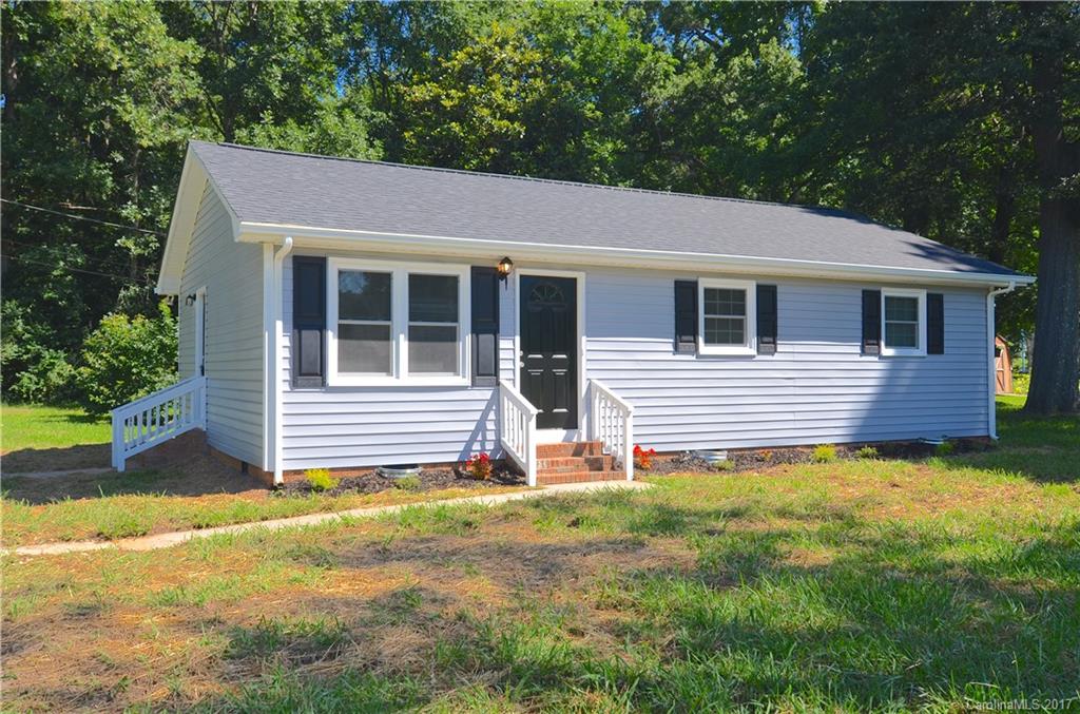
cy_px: 357
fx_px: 987
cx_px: 540
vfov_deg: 39.8
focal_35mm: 33
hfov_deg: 57.3
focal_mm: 22
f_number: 8
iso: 140
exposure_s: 1/250
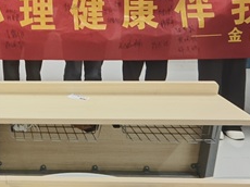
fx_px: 440
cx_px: -49
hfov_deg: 27.8
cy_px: -40
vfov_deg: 22.1
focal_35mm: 61
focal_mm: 2.16
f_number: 2.2
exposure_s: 1/25
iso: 1000
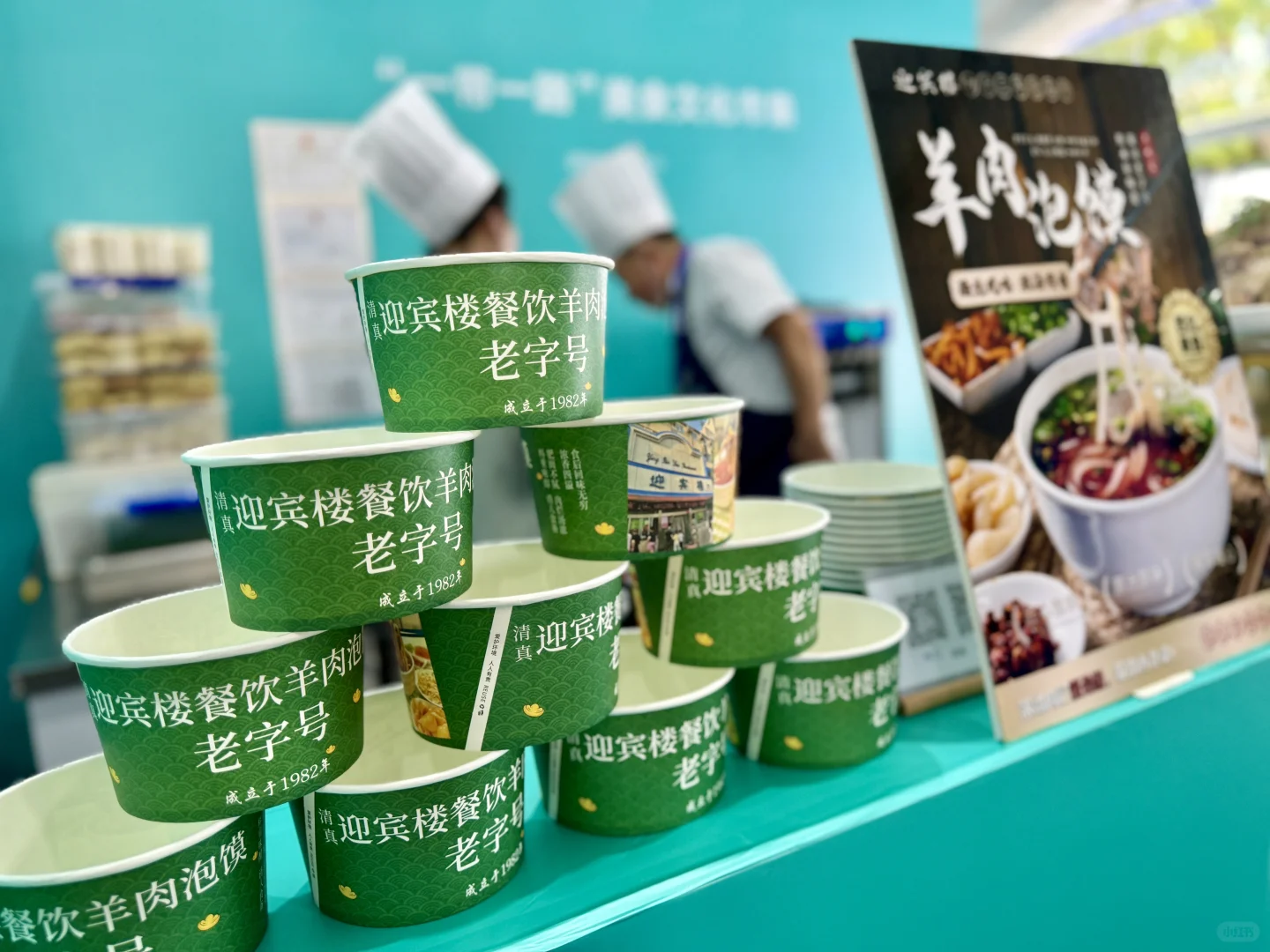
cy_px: 476
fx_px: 881
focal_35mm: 24
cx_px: 635
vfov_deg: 56.8
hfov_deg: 71.6
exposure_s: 1/100
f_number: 1.78
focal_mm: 6.86
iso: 125
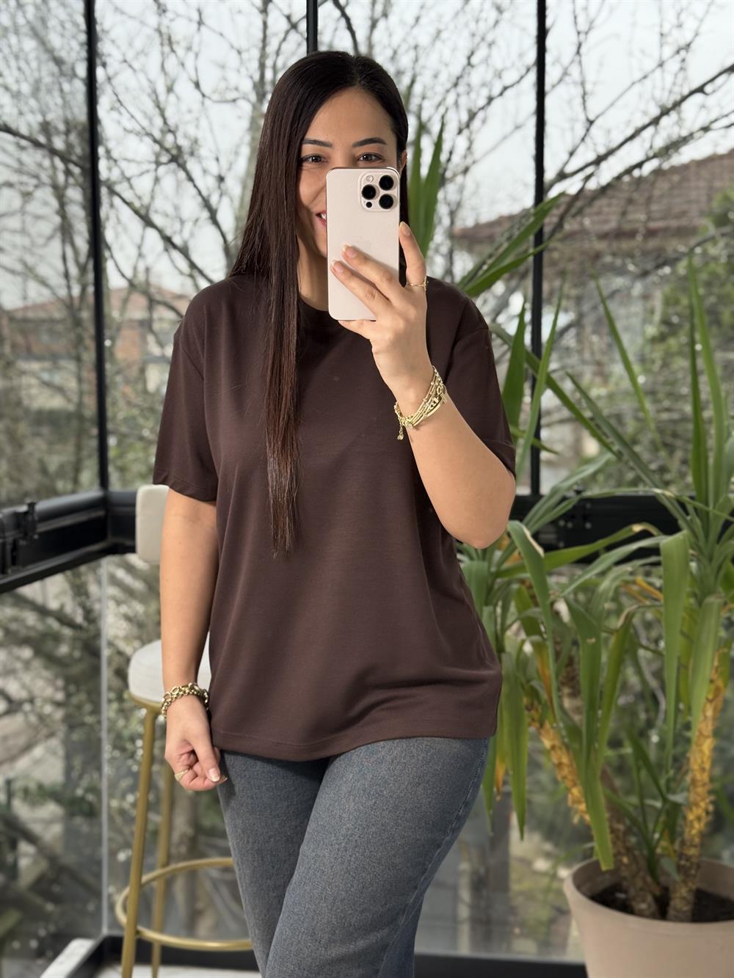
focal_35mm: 48
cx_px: 367
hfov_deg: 30.3
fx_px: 1357
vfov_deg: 39.7
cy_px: 489
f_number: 1.78
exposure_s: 1/122
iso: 64
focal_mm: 6.76
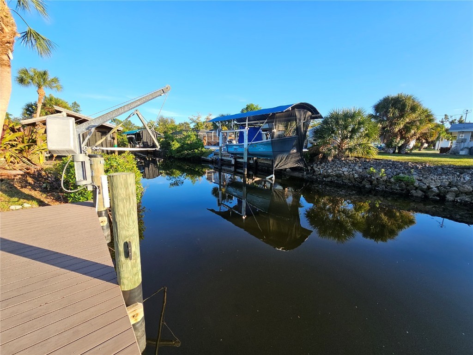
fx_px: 178
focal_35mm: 13
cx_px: 236
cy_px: 178
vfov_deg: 89.9
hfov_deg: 106.2
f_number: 2.2
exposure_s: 1/1000
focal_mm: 2.2
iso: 64
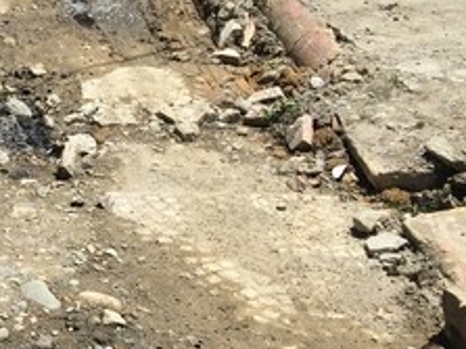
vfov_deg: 16.9
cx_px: -75
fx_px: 1171
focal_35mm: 87
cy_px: 134
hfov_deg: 21.1
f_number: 2.2
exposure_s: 1/2326
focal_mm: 4.15
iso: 32
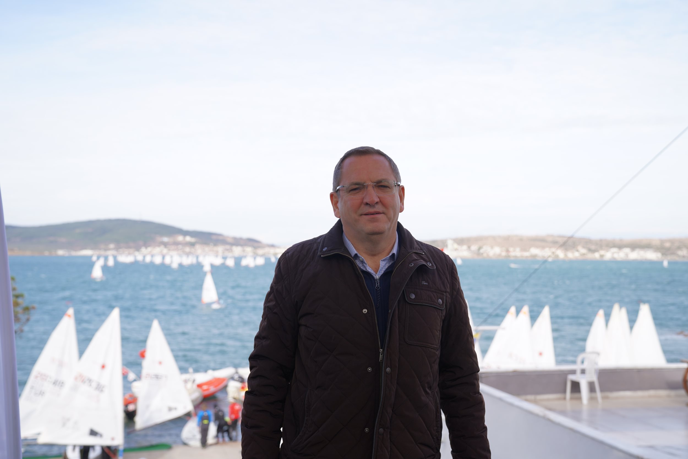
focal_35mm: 41
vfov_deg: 32.6
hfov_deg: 47.4
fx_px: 784
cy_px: 230
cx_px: 344
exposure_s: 1/320
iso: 100
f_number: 4.5
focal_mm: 41
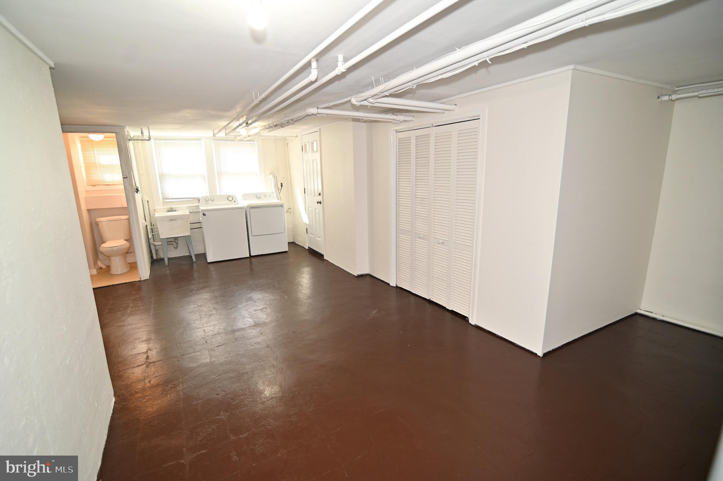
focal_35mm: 16
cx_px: 362
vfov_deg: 73.7
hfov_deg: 96.8
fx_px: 321
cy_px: 240
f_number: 2.8
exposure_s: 1/60
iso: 160
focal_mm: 16
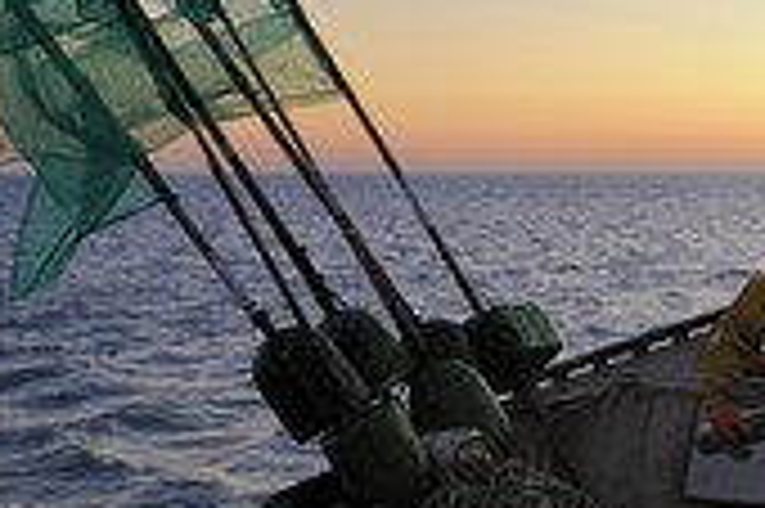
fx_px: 1677
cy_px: 265
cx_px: 886
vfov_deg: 17.2
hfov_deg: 23.7
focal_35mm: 79
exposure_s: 1/160
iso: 800
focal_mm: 32
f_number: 4
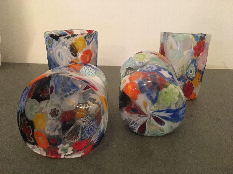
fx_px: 195
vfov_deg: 48.2
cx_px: 116
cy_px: 87
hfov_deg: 61.7
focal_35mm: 29
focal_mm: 4.15
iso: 250
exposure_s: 1/25
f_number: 2.2
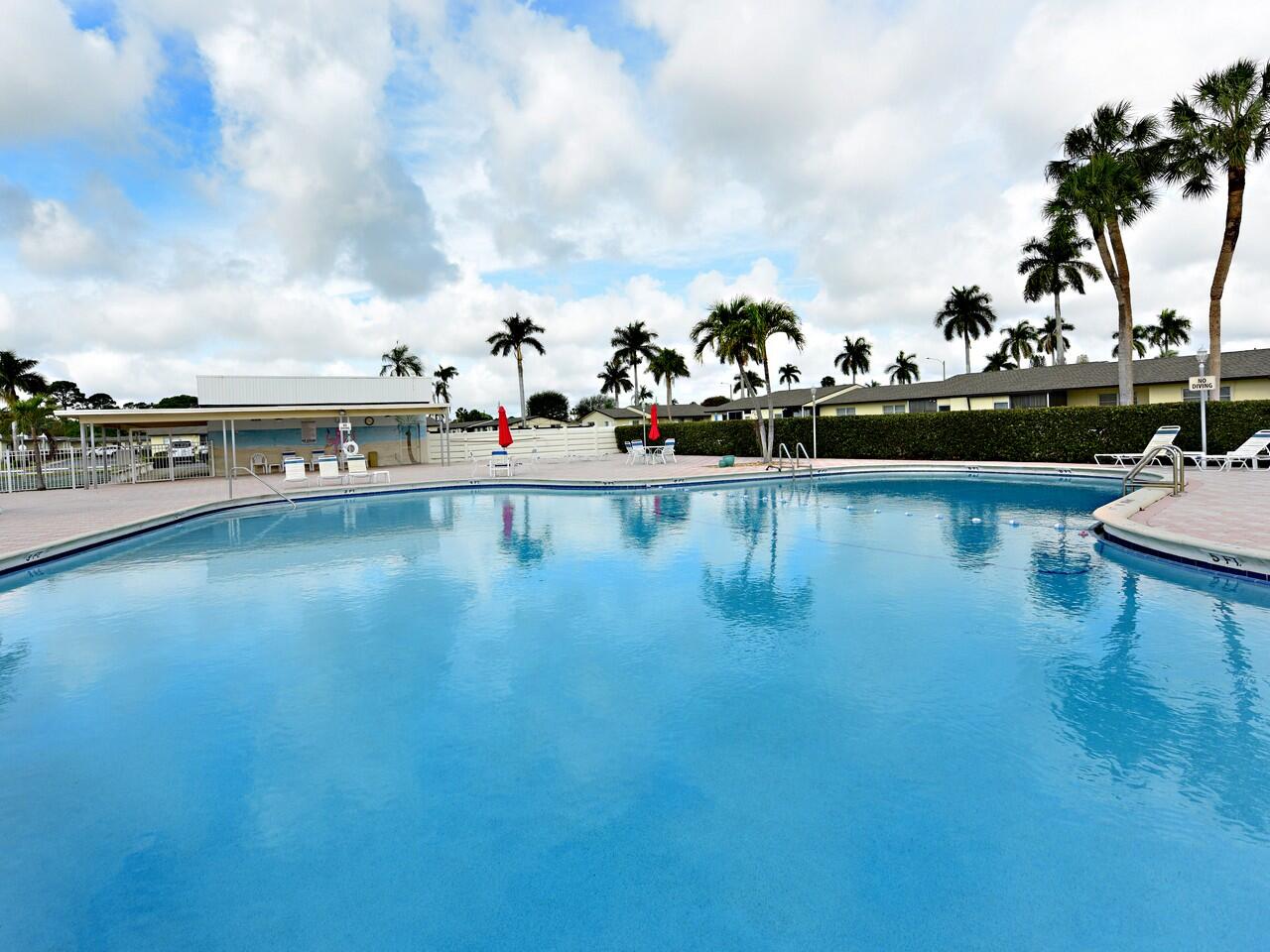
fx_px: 587
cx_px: 635
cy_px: 476
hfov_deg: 94.5
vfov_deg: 78.1
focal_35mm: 16
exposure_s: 1/800
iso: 200
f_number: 5.6
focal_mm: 16
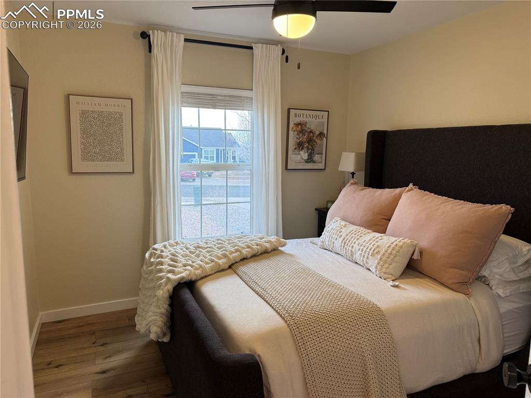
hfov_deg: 71.6
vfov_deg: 56.8
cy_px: 199
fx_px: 368
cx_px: 266
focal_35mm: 24
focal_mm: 6.76
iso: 160
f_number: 1.78
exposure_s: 1/120
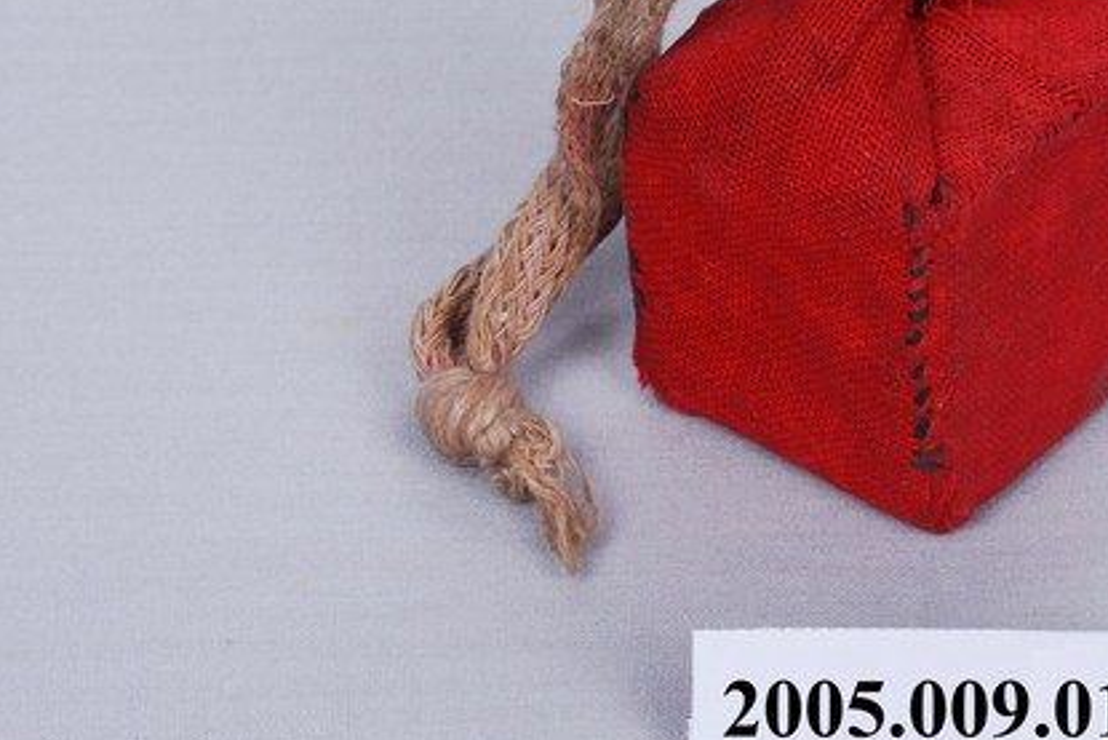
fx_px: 4279
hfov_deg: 14.7
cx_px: 809
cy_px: 235
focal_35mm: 139
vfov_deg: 9.9
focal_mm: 60
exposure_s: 1/100
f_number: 25
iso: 100
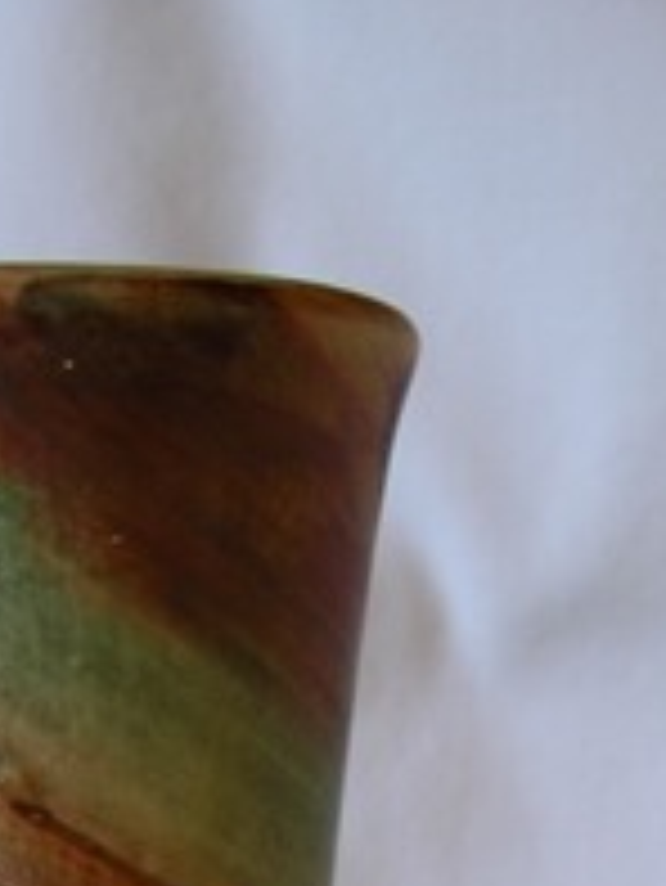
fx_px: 3075
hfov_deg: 12.3
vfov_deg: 15.0
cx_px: 40
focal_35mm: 120
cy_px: 1385
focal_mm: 7.8
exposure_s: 1/30
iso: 160
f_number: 2.8
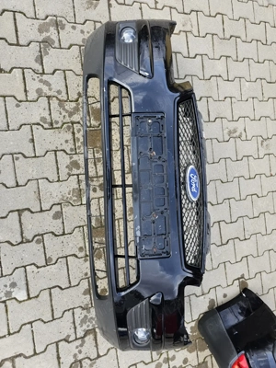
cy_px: 184
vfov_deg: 73.9
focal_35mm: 23
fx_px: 245
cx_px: 138
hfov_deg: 58.9
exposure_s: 1/180
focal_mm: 6.3
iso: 25
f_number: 1.7
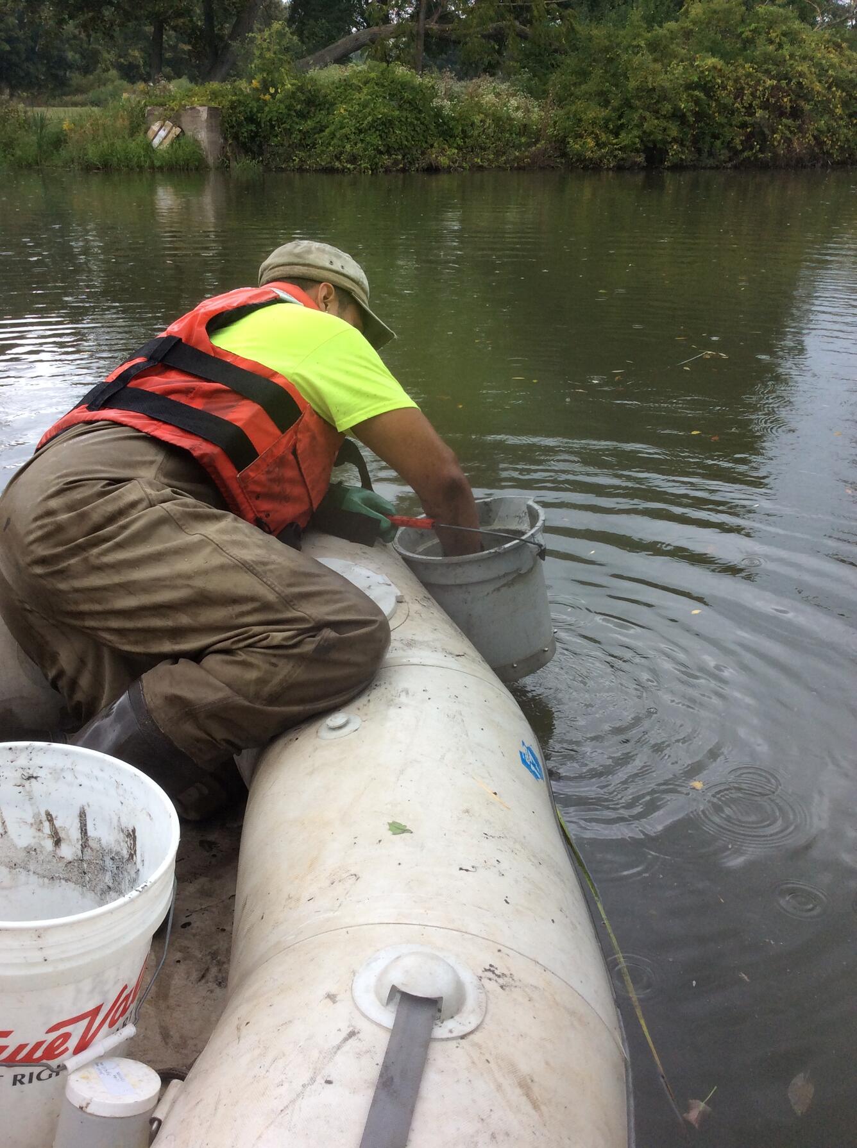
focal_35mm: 32
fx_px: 1059
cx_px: 428
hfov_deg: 44.1
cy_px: 574
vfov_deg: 56.9
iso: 32
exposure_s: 1/129
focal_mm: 3.3
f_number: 2.4
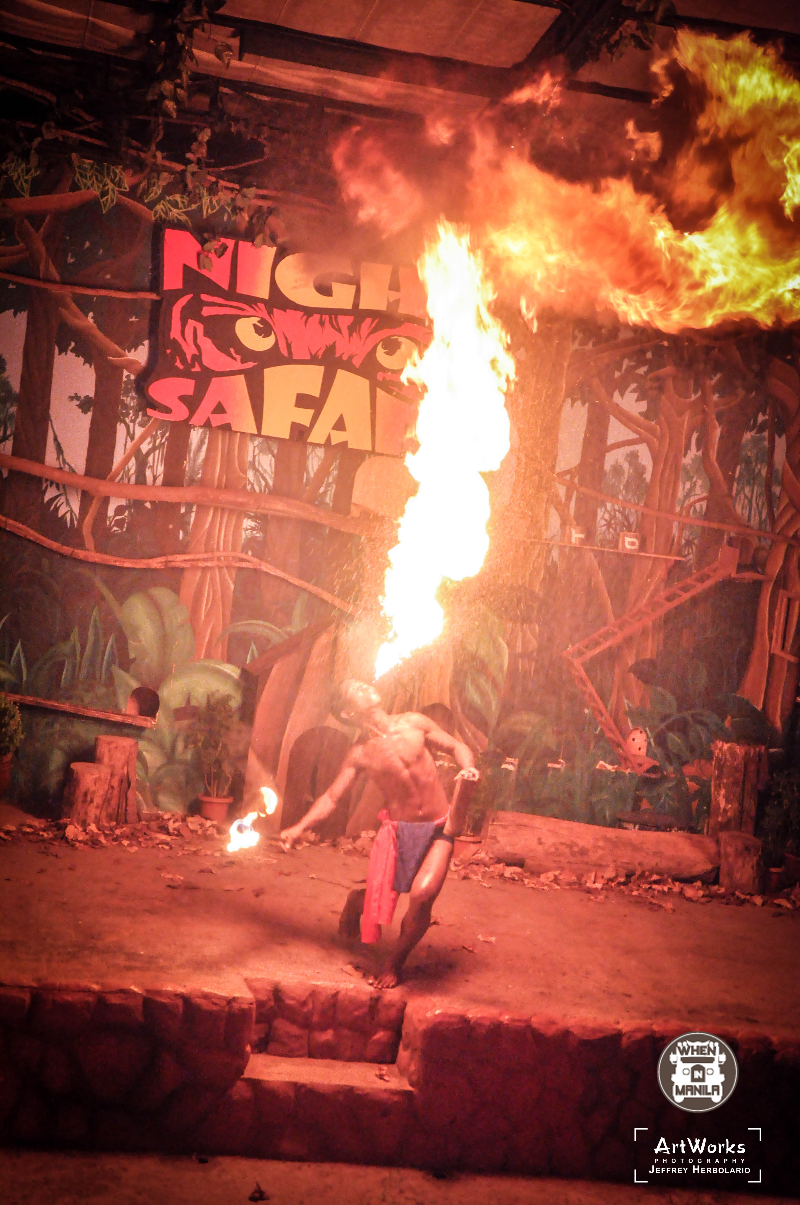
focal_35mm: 60
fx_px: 2005
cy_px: 602
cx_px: 400
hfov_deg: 22.6
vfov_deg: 33.4
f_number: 4.5
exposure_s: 1/80
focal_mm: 40
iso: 2500
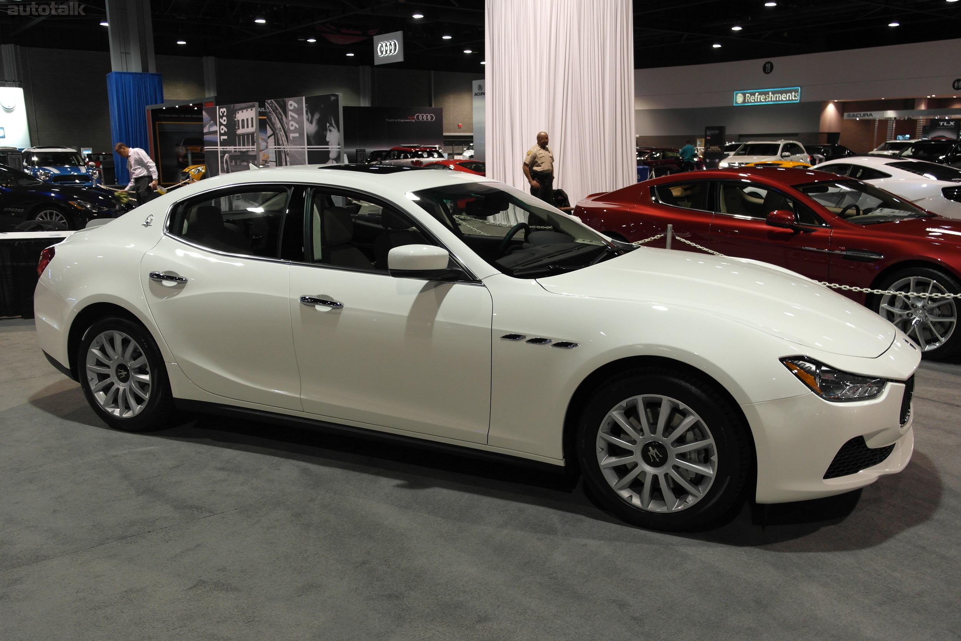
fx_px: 801
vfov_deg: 43.6
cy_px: 320
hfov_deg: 61.9
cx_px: 480
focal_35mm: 30
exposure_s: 1/40
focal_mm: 20
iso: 400
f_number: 3.5
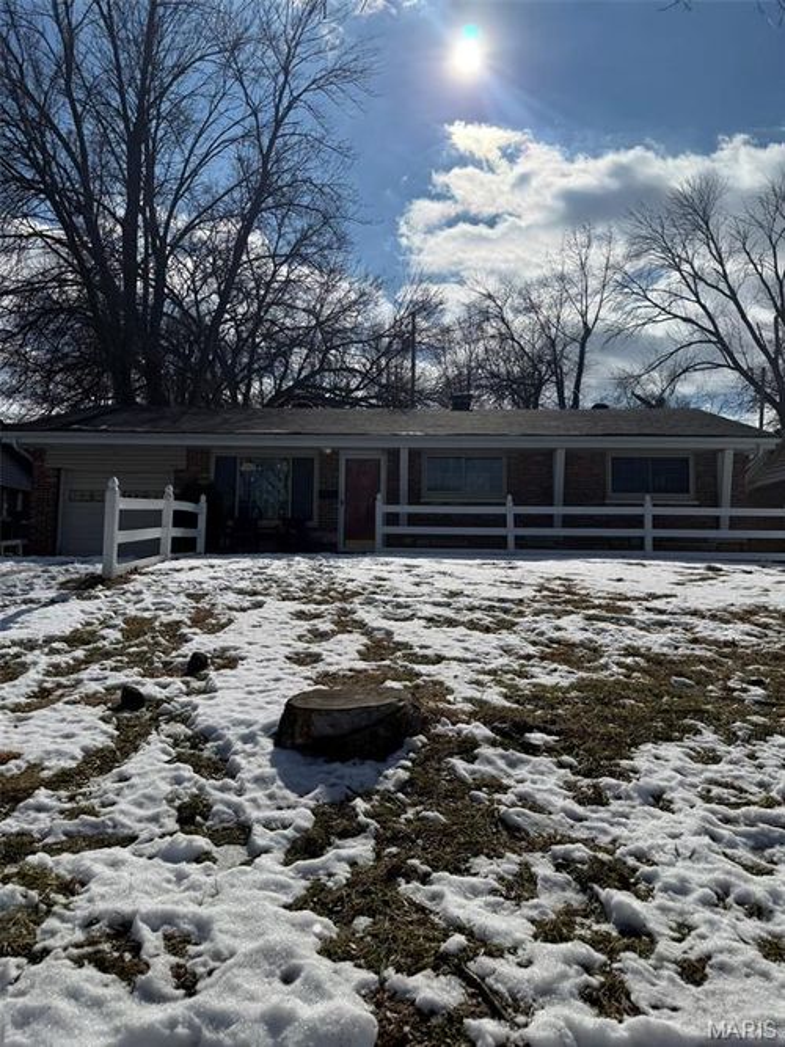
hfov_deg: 56.8
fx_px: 726
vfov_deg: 71.6
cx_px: 392
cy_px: 524
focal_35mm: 24
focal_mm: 6.76
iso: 50
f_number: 1.78
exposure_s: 1/14286
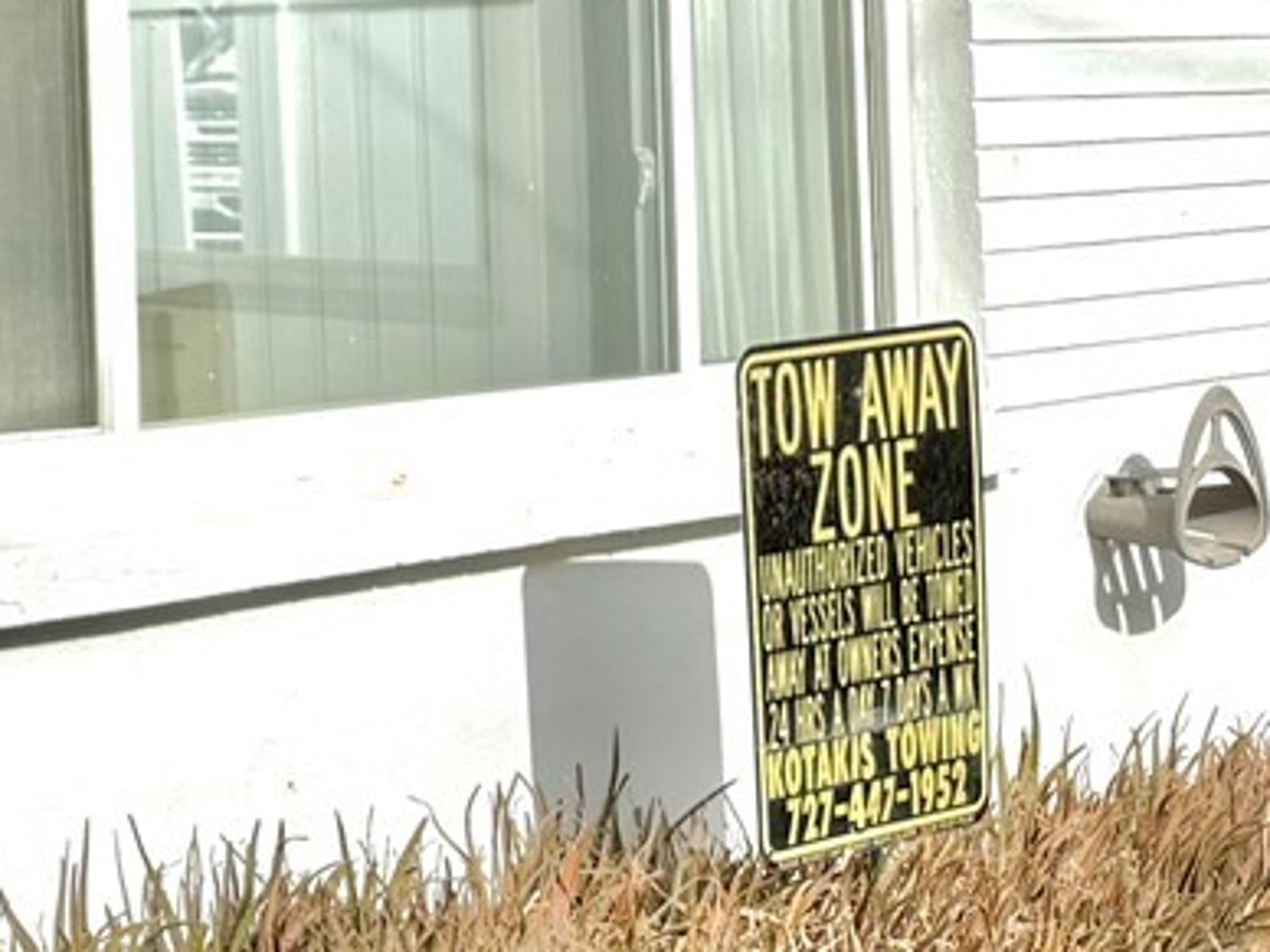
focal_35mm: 99
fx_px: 3632
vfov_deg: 14.4
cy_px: -206
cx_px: -1221
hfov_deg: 15.9
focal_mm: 6.76
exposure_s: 1/3953
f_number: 1.78
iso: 80
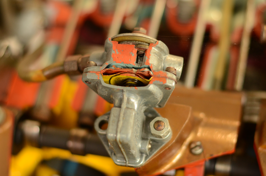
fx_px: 553
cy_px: 88
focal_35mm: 75
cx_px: 133
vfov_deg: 18.1
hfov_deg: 27.0
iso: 1000
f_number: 2
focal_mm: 50
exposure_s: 1/160
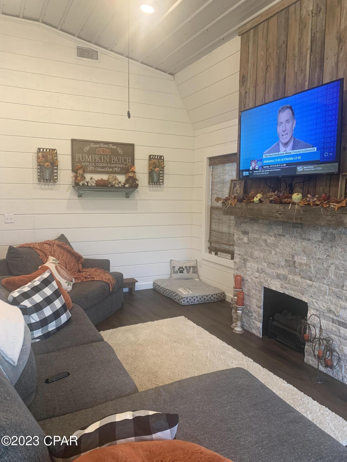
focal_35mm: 26
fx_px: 348
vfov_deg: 67.3
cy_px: 231
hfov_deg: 53.1
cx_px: 174
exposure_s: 1/60
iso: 160
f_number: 1.8
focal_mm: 4.25
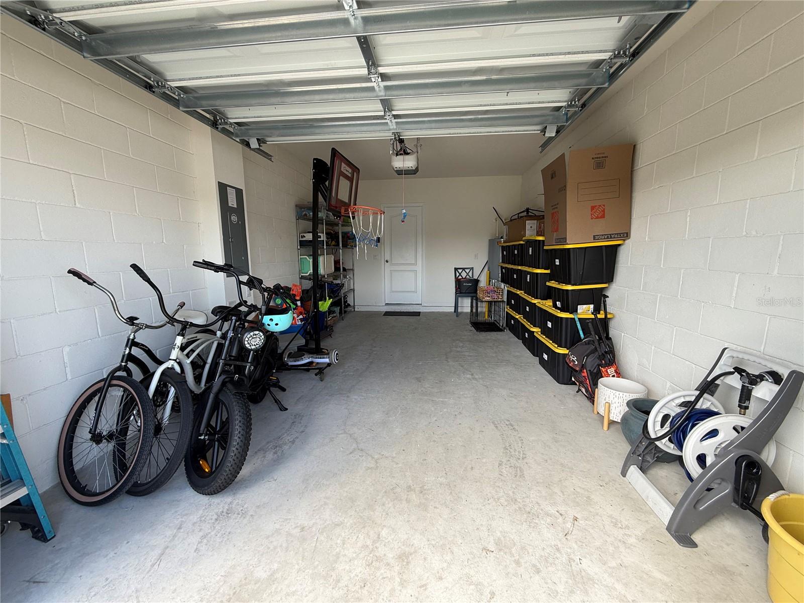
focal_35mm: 14
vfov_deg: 85.7
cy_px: 302
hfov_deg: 102.1
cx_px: 402
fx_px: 325
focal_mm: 2.22
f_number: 2.2
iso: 50
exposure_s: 1/135
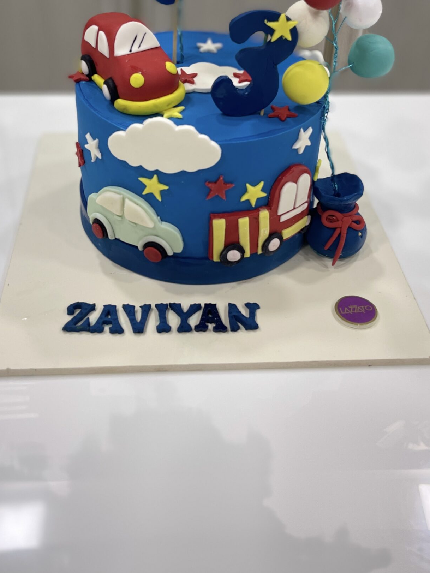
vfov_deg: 44.7
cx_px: 202
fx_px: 679
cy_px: 169
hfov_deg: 35.1
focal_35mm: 41
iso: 64
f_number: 1.6
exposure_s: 1/100
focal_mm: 5.1
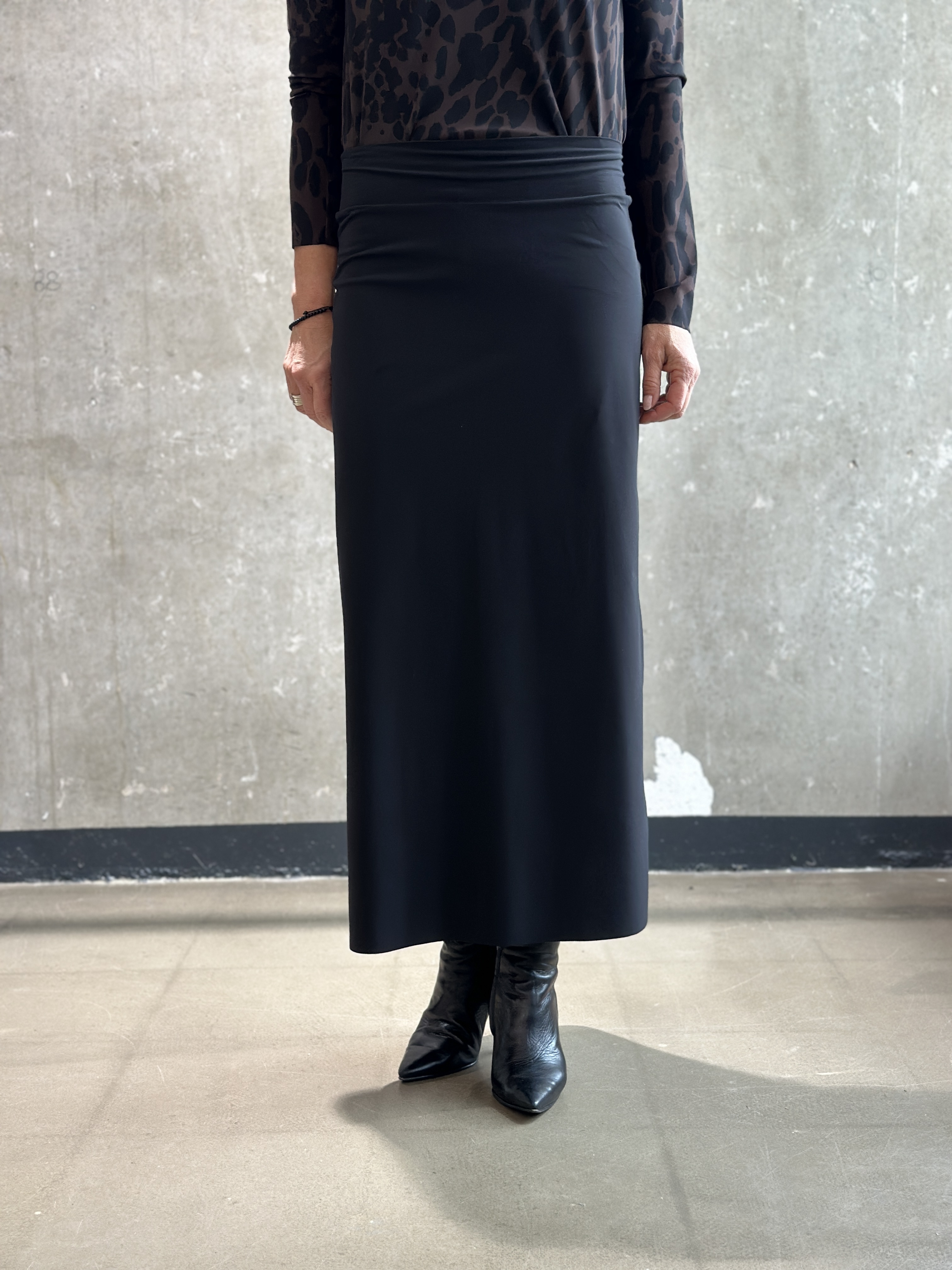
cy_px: 635
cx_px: 476
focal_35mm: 48
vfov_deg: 39.7
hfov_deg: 30.3
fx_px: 1760
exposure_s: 1/50
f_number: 1.78
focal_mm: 6.86
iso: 100
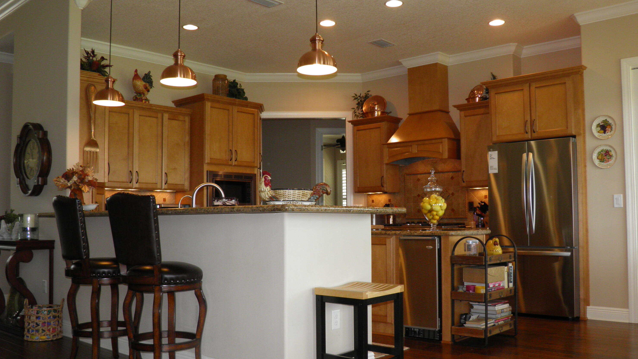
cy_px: 192
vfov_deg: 35.6
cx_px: 320
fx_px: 558
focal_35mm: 33
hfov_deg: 59.5
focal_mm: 5.5
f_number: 3
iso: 100
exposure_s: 1/40
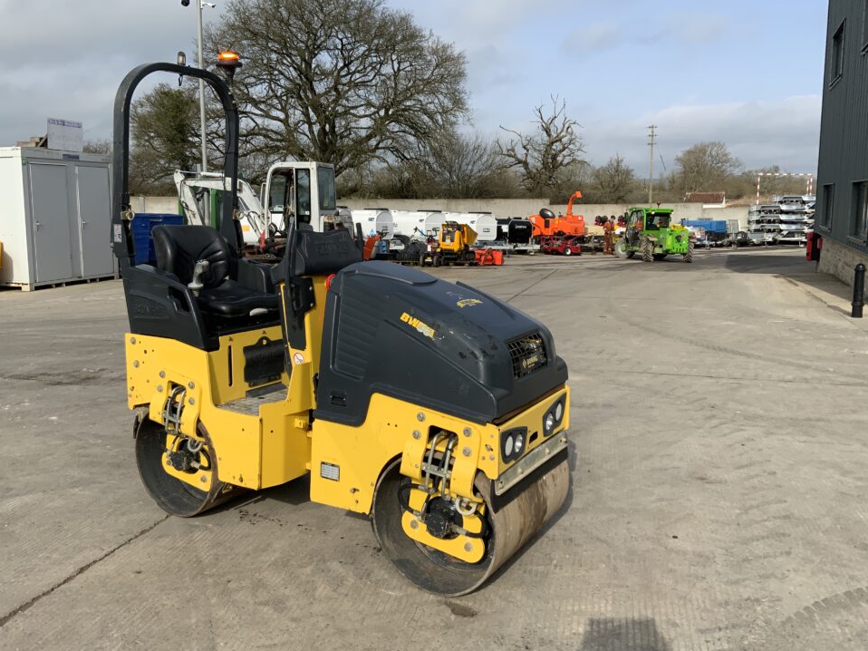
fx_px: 777
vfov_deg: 45.4
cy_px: 308
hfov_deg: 58.4
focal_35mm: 31
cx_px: 427
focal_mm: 3
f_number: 1.8
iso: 20
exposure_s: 1/2227
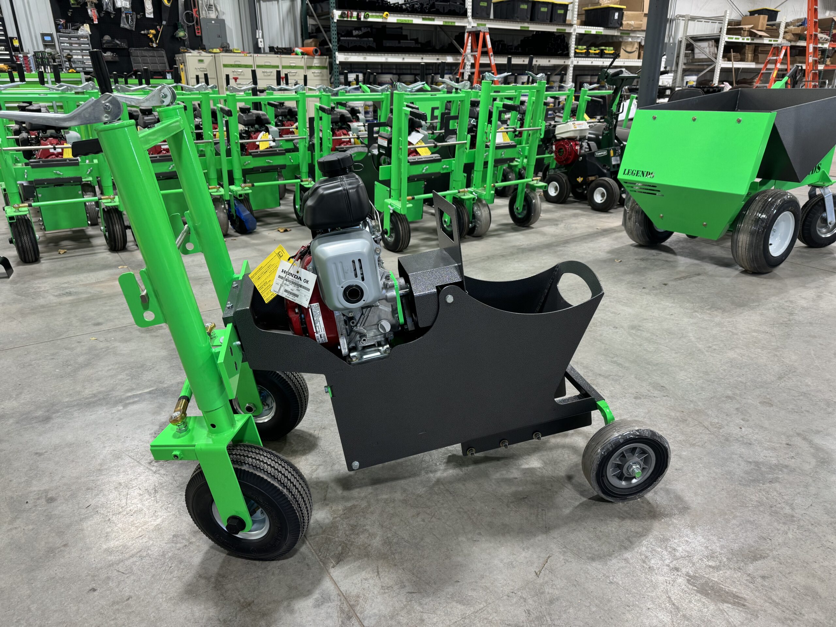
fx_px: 580
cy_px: 314
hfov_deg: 71.6
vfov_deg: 56.8
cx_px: 418
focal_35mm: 24
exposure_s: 1/60
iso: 125
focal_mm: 6.76
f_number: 1.78
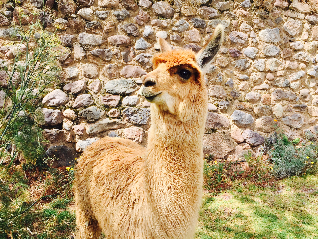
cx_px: 159
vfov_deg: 48.2
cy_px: 120
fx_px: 266
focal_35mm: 29
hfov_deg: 61.7
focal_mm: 4.15
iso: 32
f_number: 2.2
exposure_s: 1/1041
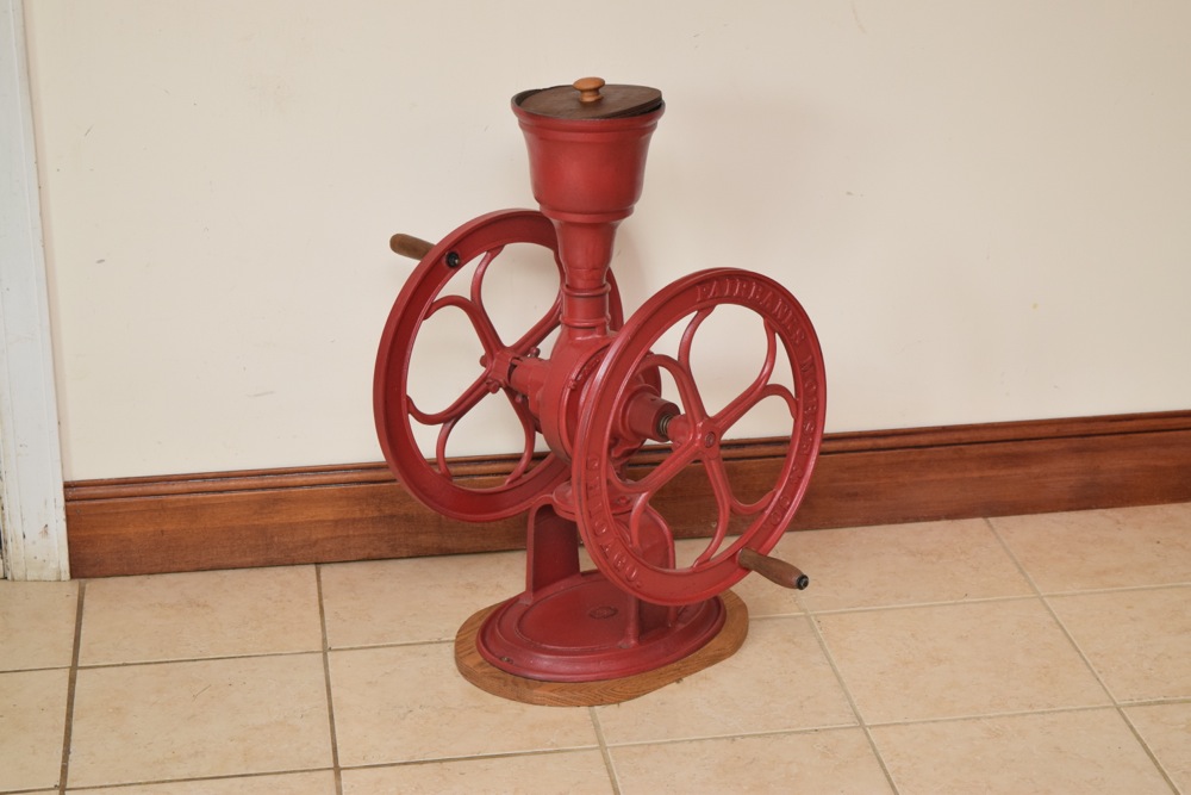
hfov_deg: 24.6
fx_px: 2730
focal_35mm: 82
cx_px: 596
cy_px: 398
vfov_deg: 16.6
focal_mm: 55
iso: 800
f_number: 5.6
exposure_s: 1/100
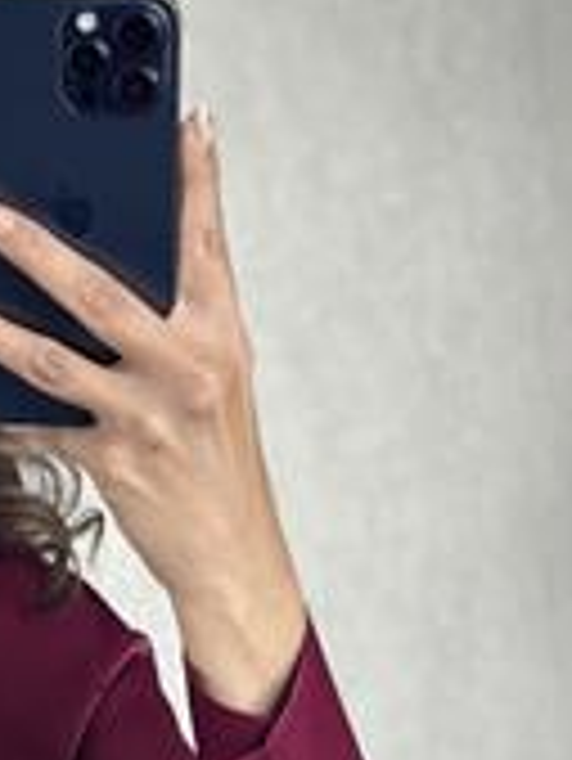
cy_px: 791
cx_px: -248
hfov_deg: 10.0
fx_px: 3169
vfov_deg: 13.5
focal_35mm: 144
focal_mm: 6.86
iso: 320
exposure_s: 1/60
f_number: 1.78
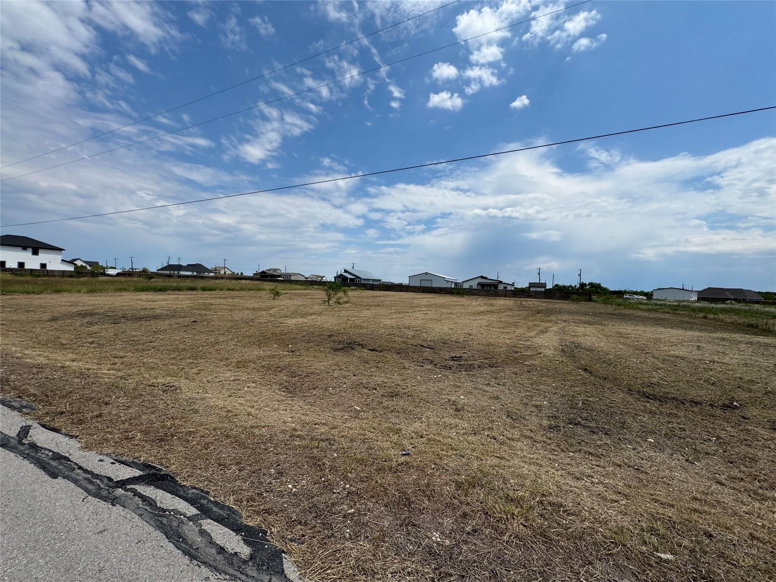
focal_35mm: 14
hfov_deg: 102.1
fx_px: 314
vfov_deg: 85.7
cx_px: 388
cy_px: 291
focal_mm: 2.22
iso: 40
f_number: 2.2
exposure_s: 1/3717
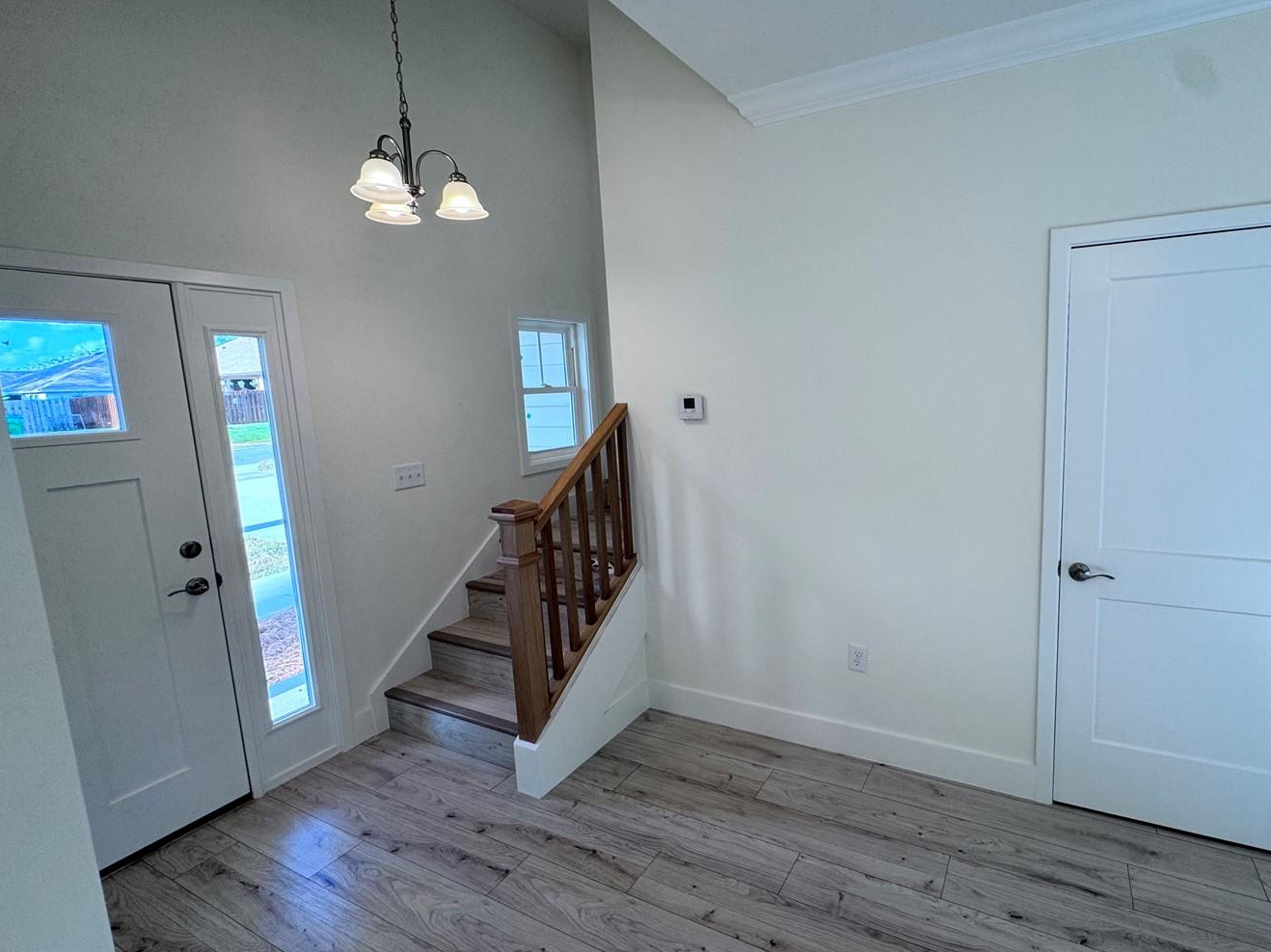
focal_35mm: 17
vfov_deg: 74.7
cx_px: 759
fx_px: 624
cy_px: 463
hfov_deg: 89.9
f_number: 2.2
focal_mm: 2.22
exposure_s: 1/120
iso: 80
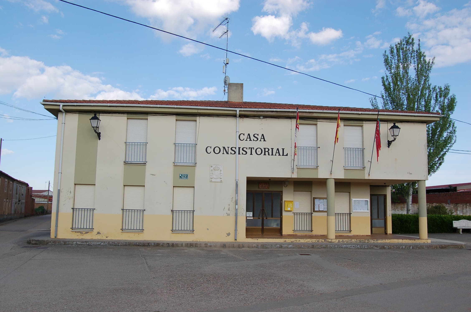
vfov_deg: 39.8
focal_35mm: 33
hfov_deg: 57.3
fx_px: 431
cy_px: 156
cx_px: 236
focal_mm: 22
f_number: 8
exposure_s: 1/250
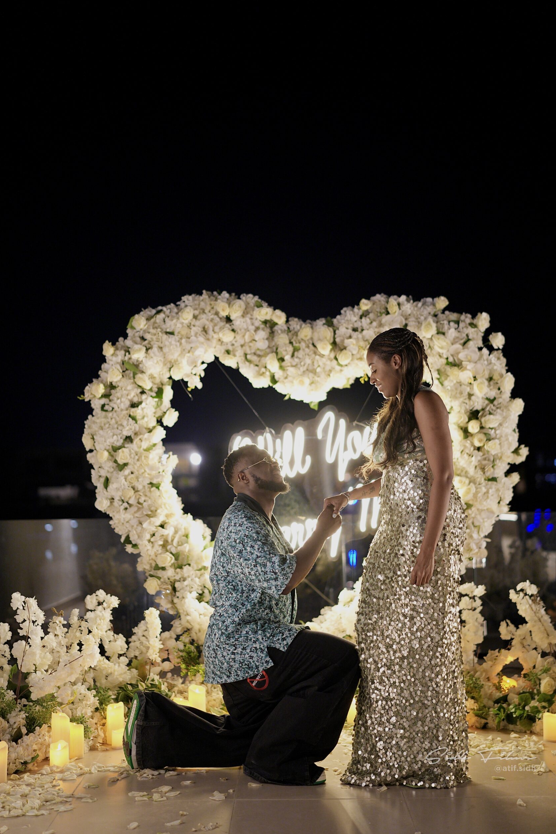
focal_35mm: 51
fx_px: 1181
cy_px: 416
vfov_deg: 38.9
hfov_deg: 26.5
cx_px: 282
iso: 2000
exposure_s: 1/160
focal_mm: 50
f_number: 1.4
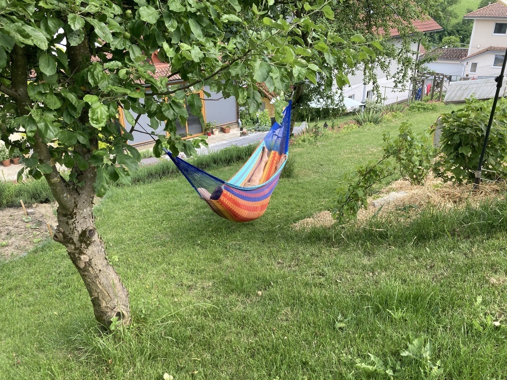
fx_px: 410
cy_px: 190
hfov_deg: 63.4
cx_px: 254
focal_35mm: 28
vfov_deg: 49.7
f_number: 1.8
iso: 20
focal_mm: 3.99
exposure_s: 1/264
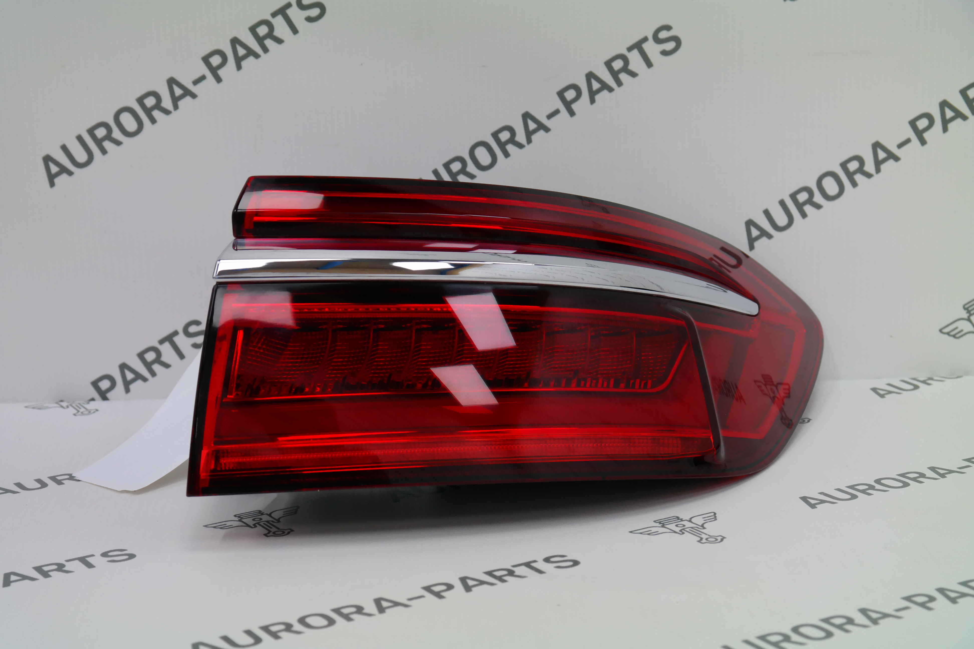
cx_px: 487
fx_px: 1975
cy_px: 324
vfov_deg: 18.7
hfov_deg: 27.7
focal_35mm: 73
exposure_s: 1/80
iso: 800
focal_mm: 48
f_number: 7.1
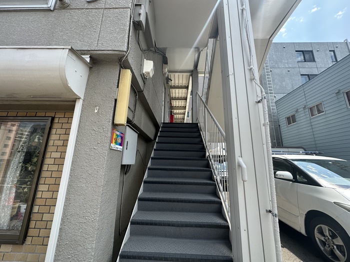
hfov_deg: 102.1
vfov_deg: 85.7
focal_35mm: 14
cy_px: 131
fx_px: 142
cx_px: 175
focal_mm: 2.22
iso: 40
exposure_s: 1/513
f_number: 2.2
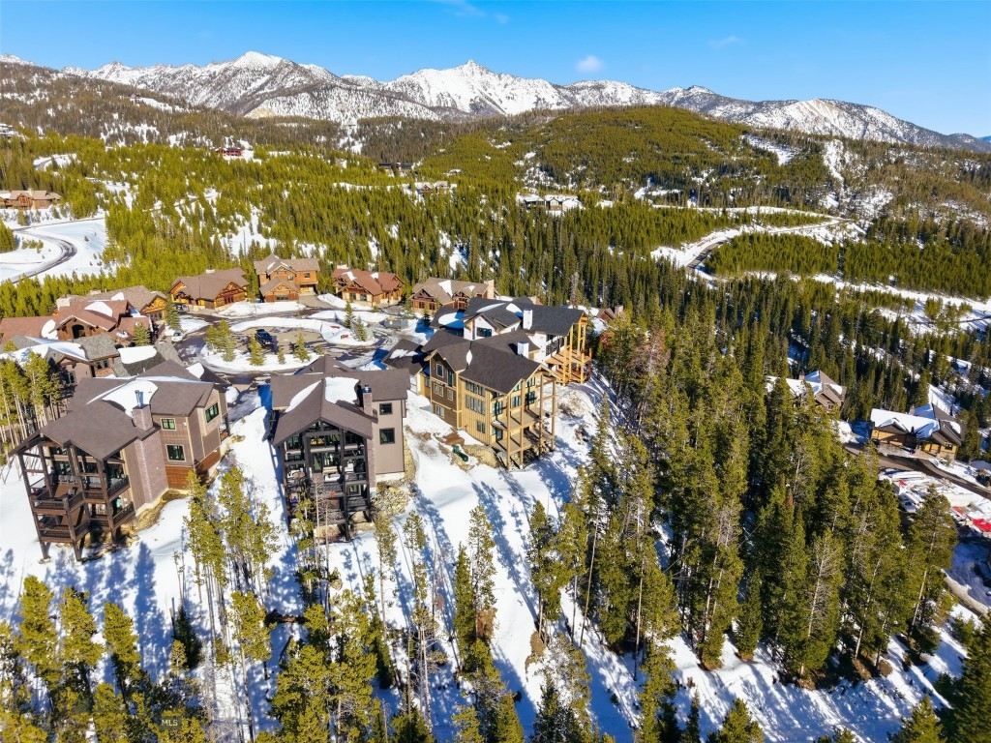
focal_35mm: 24
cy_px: 372
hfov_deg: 71.6
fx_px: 687
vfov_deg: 56.8
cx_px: 496
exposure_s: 1/4000
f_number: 1.8
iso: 190
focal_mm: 8.7
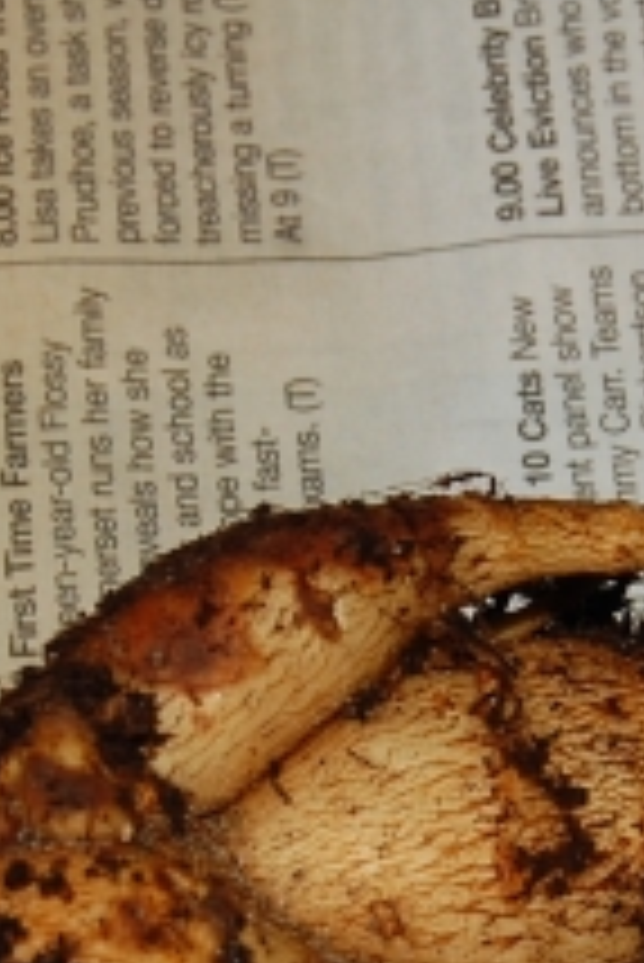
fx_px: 5247
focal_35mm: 196
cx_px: 504
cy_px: 927
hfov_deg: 7.0
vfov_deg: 10.4
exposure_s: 1/500
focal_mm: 35
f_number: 10
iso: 200
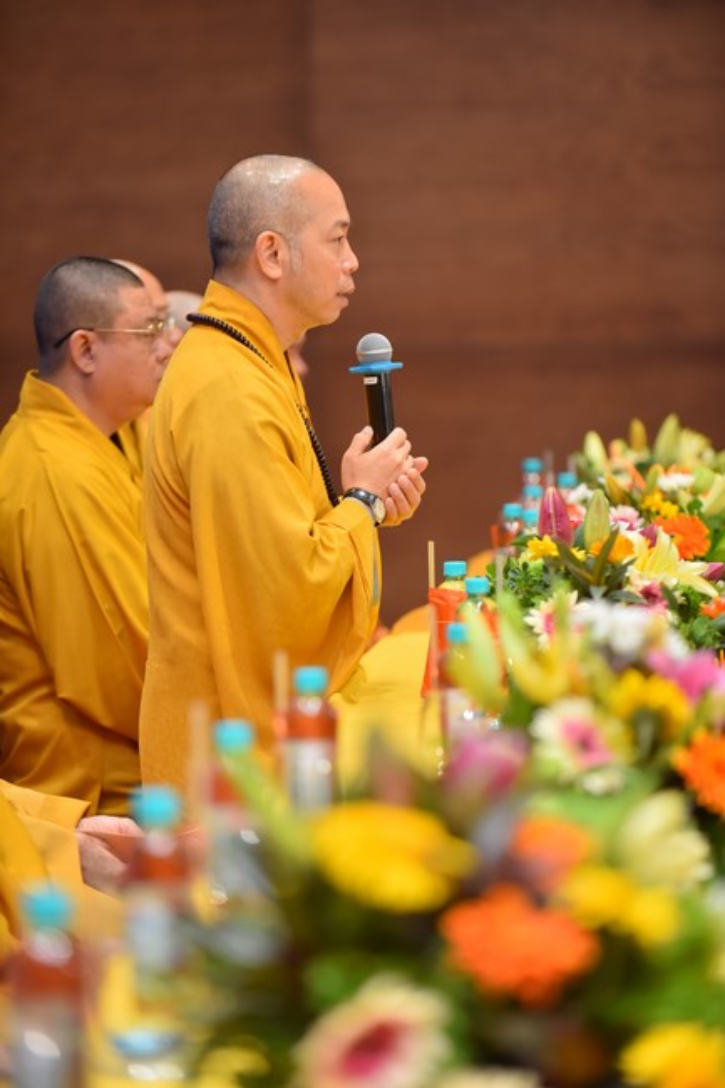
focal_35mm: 155
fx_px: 4684
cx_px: 362
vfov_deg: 13.3
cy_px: 544
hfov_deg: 8.8
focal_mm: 155
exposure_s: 1/160
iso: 800
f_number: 2.8
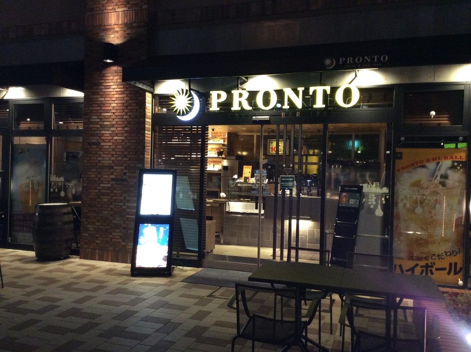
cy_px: 176
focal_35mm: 33
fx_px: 448
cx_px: 236
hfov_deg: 55.4
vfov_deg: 42.8
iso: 250
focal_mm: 3.3
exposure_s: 1/24
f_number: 2.4
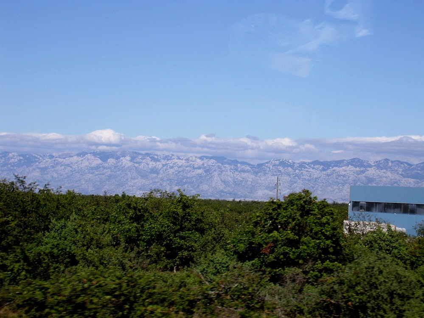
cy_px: 159
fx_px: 1114
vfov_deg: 16.2
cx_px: 212
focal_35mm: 91
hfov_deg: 21.5
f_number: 5
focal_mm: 17.4
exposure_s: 1/272
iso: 71
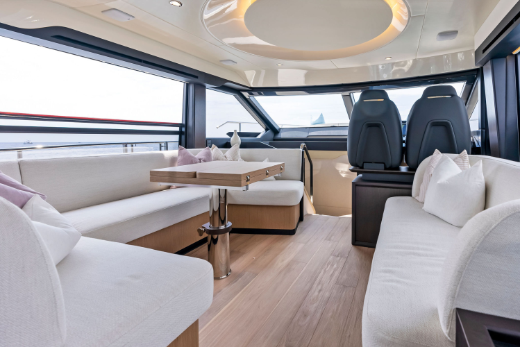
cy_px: 174
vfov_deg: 73.8
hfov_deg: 96.7
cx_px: 260
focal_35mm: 16
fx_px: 231
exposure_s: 1/125
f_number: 7.1
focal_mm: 16
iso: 640
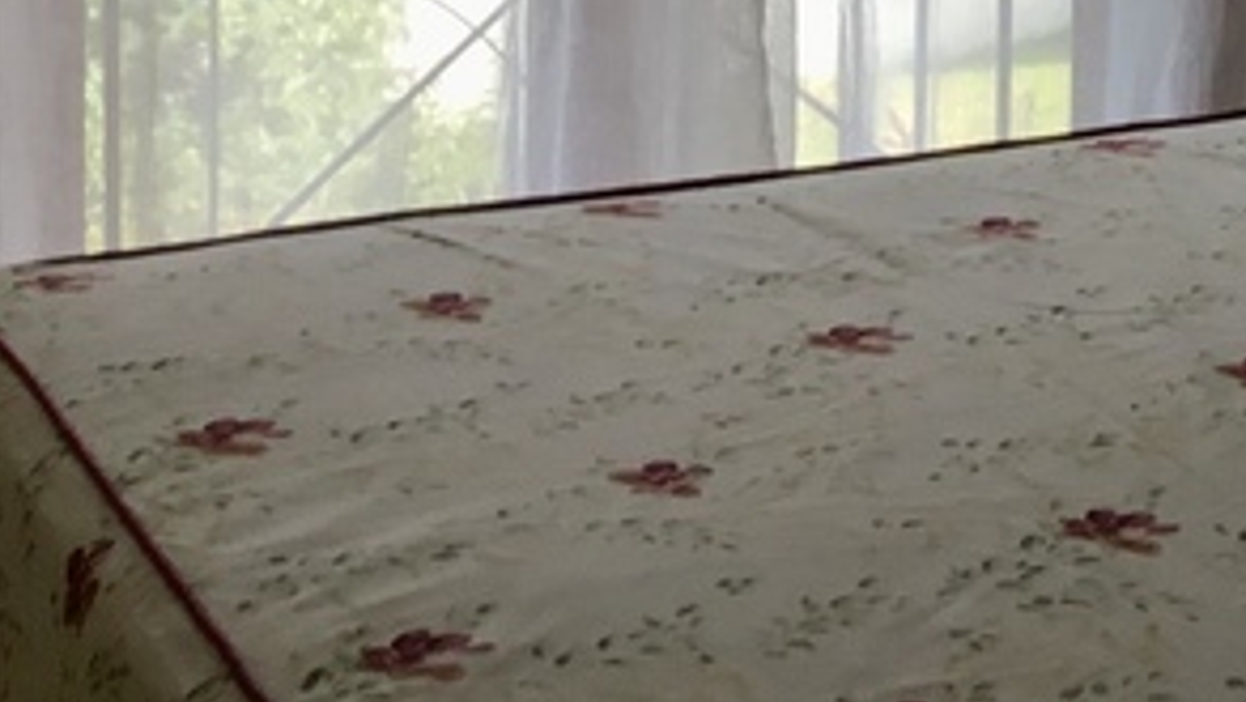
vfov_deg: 9.7
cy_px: -613
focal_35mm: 118
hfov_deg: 16.8
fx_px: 3900
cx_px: 1744
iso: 25
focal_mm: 3.3
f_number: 2.4
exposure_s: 1/100
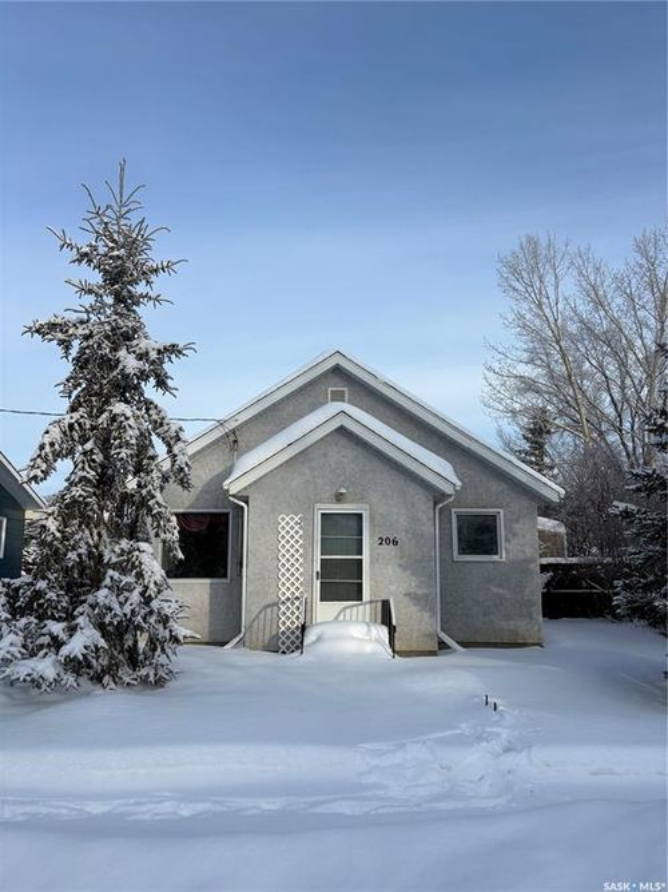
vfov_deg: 67.3
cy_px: 446
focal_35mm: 26
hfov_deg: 53.0
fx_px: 669
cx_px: 334
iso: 50
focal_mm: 5.96
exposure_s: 1/2747
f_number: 1.6
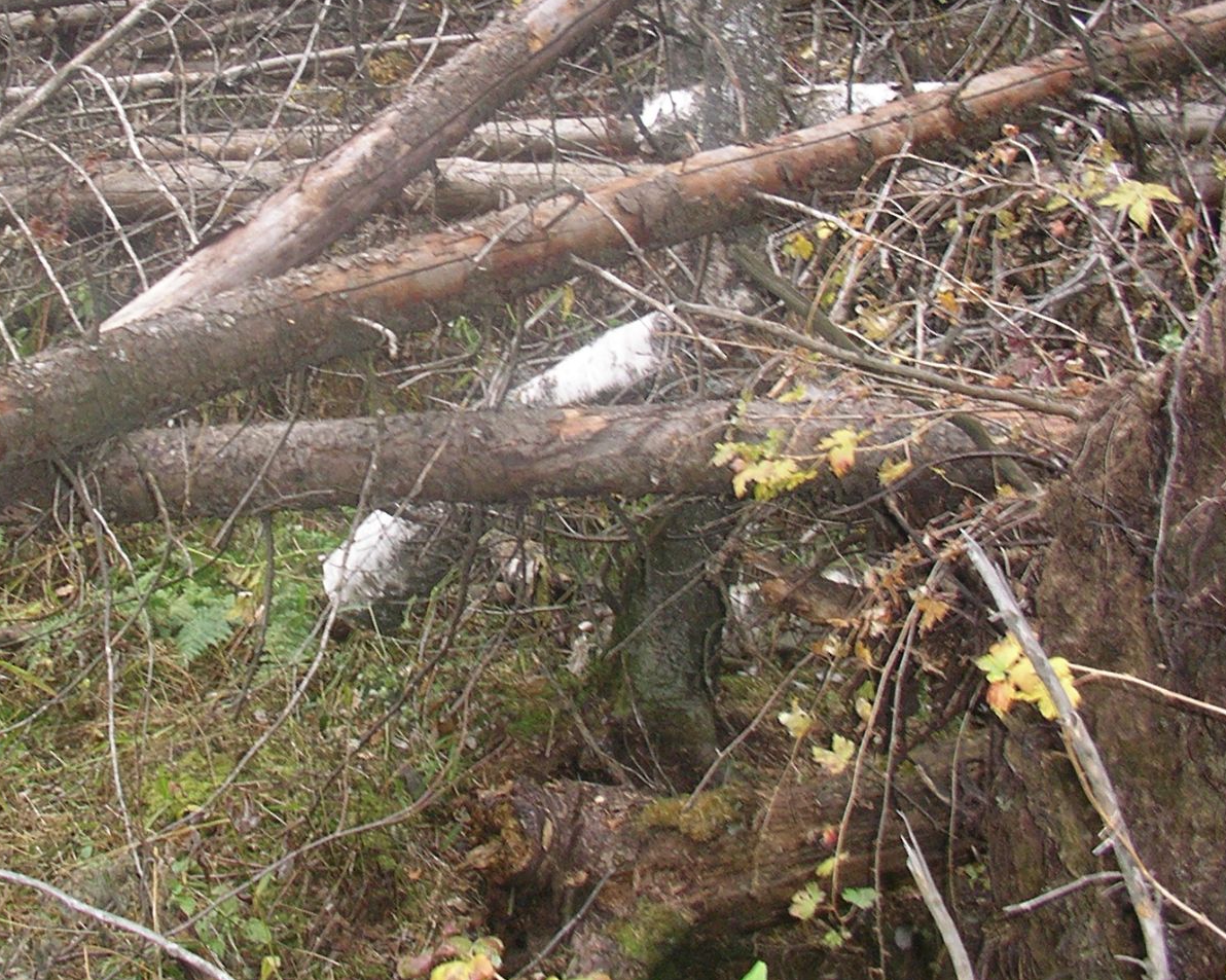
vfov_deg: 24.4
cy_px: 301
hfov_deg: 30.3
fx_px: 2249
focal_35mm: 62
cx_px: 419
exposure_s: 1/60
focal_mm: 5.7
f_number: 2.8
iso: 100
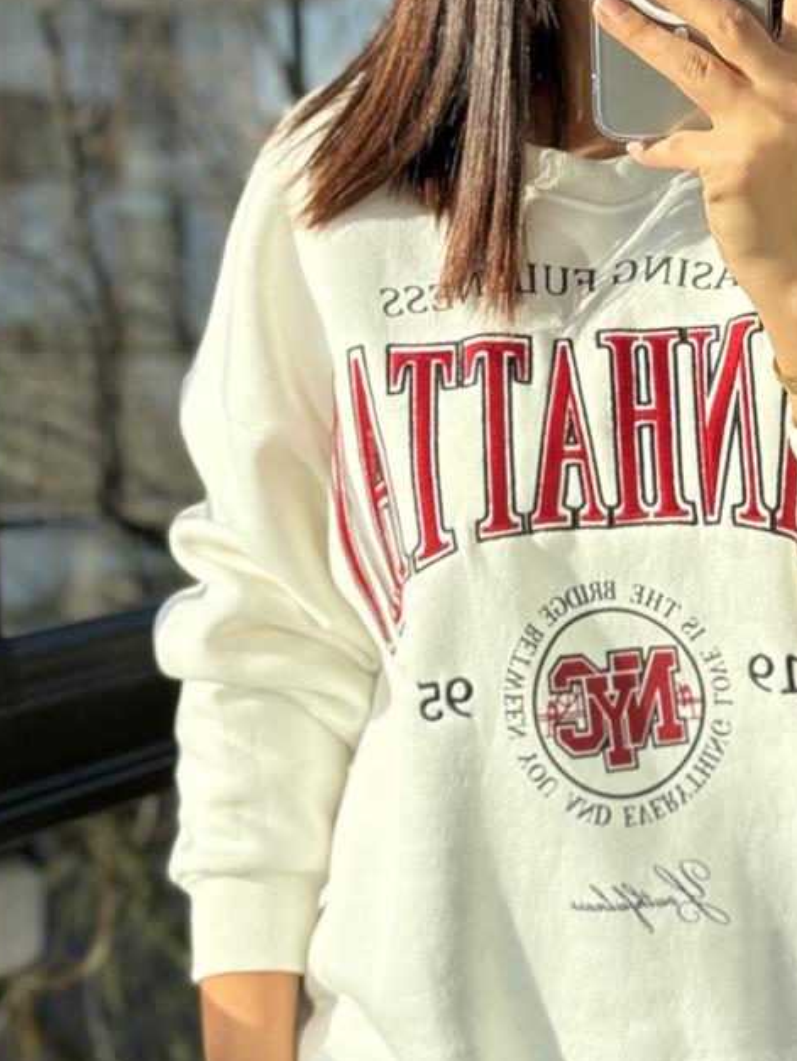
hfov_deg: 14.4
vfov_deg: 19.2
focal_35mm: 102
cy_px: 547
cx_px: 690
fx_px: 3128
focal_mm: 6.86
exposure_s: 1/966
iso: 64
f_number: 1.78
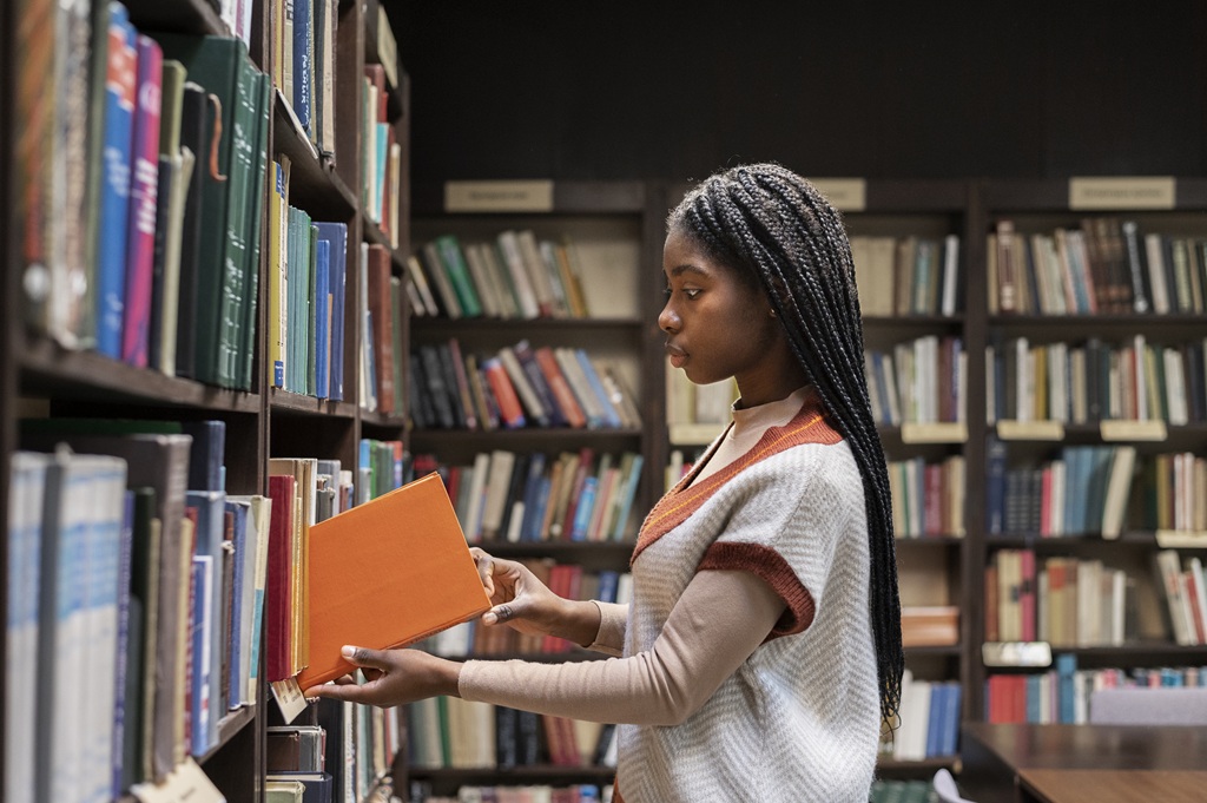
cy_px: 402
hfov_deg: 39.6
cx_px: 604
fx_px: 1675
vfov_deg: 26.9
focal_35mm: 50
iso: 1000
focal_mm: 50
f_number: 2.5
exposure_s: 1/200
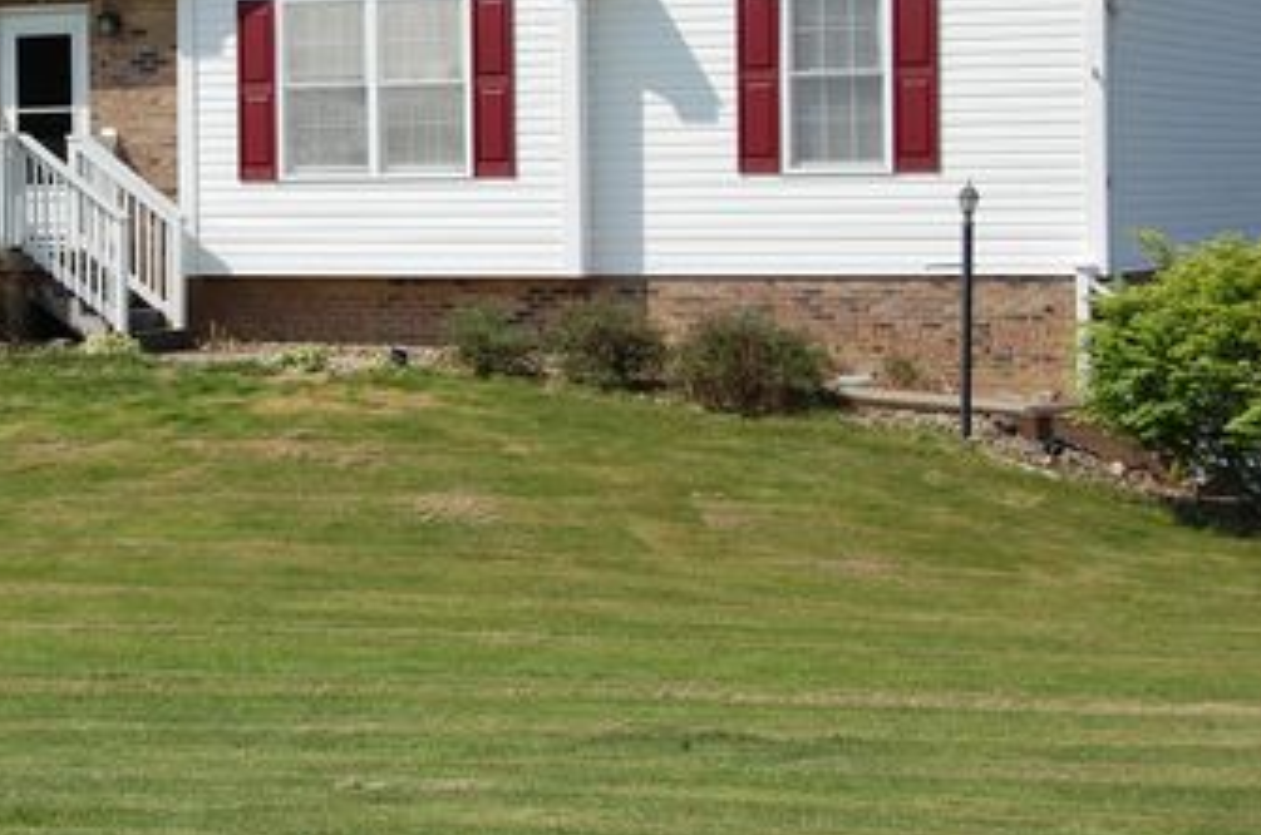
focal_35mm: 101
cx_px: 335
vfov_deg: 13.5
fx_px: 3522
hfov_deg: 20.2
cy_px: 248
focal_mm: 45
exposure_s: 1/400
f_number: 10
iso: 200
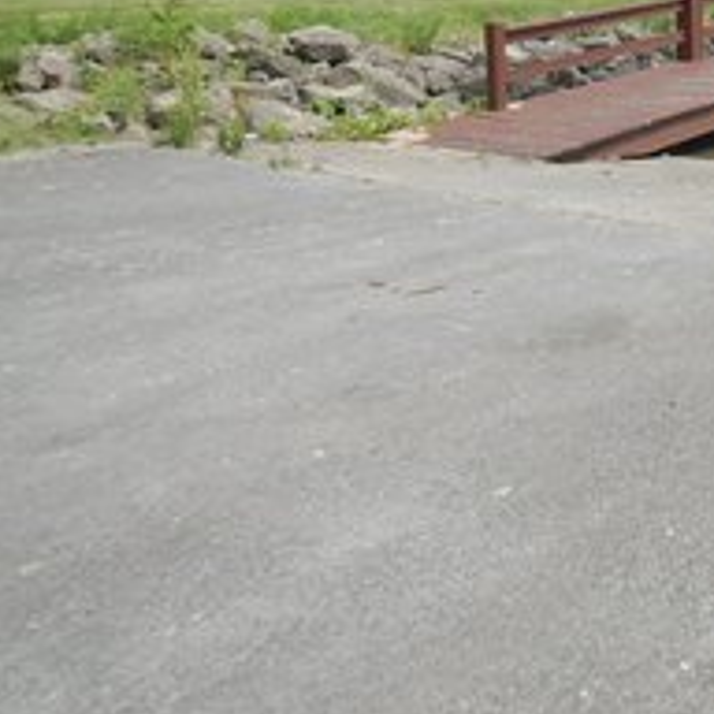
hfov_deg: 28.5
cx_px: 829
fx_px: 1237
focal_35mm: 53
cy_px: 115
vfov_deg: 31.2
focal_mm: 4.3
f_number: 2.8
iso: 125
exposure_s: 1/1250
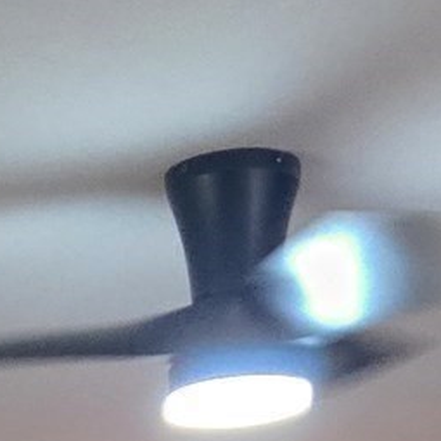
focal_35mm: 163
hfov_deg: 10.6
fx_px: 2349
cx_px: -50
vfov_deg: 9.3
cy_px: 1159
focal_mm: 5.4
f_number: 1.8
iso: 640
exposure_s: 1/60
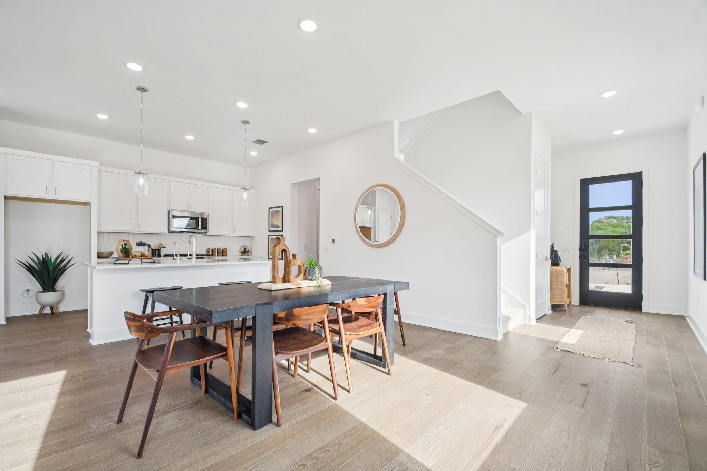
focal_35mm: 15
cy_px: 236
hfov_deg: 100.4
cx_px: 354
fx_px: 295
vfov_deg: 77.3
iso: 400
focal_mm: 10
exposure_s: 1/60
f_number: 8
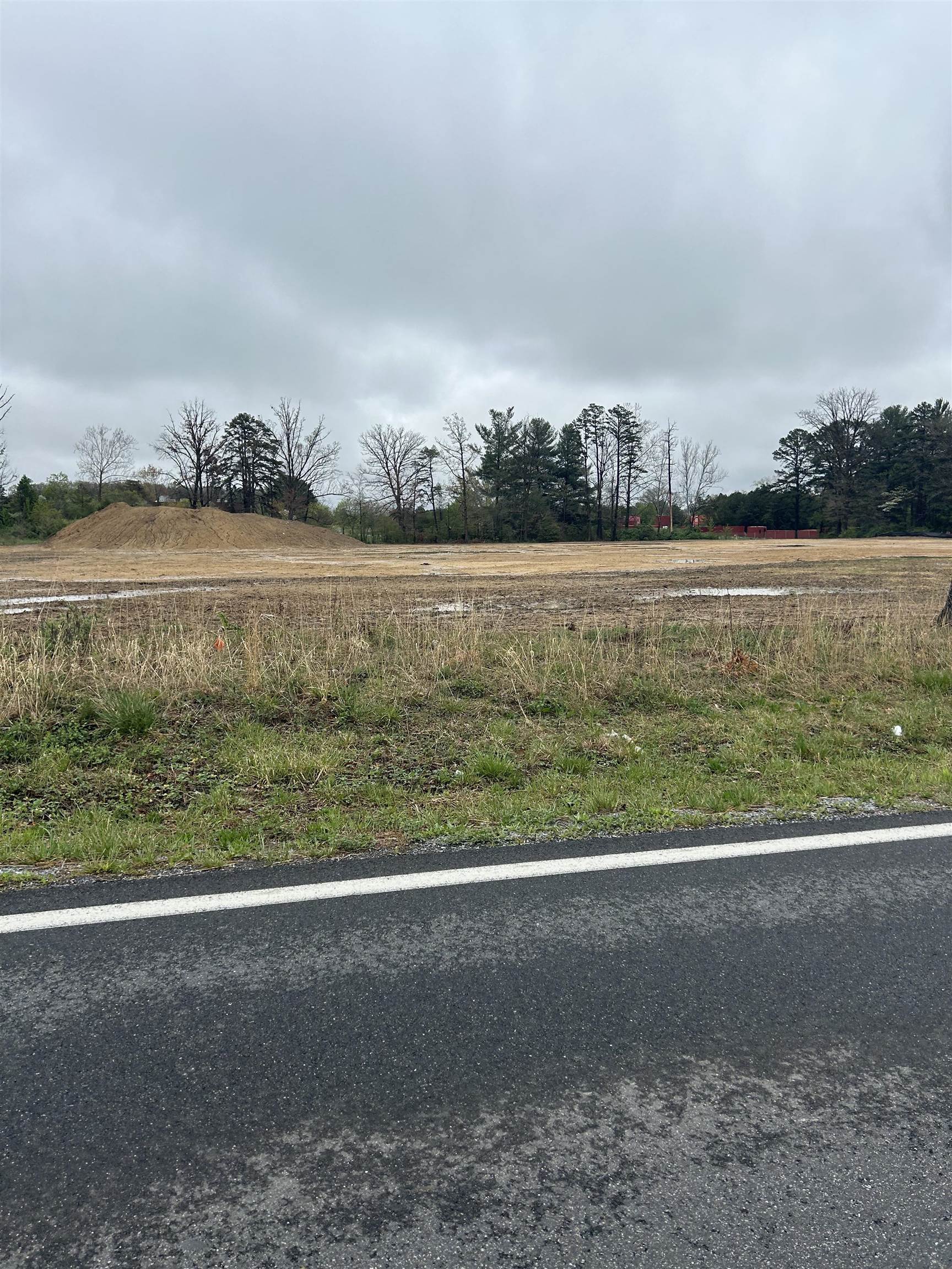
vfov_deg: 67.3
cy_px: 634
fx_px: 953
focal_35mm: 26
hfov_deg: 53.1
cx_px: 476
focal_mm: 5.7
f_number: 1.5
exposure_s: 1/4115
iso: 50
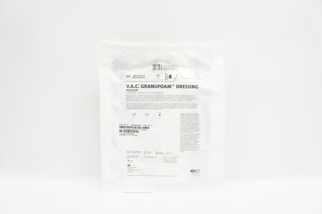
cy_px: 107
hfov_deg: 67.4
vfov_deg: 47.8
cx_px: 161
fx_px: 241
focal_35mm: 27
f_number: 7.1
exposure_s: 1/30
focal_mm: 18
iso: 400
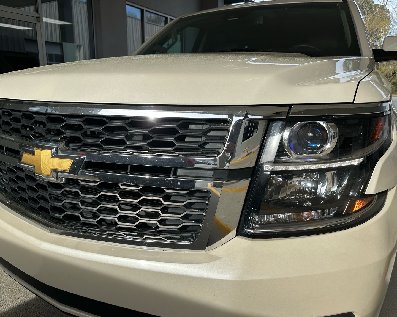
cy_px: 163
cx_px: 186
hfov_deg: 66.0
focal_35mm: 26
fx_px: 305
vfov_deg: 54.9
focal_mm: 6.86
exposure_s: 1/1692
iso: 80
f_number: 1.78
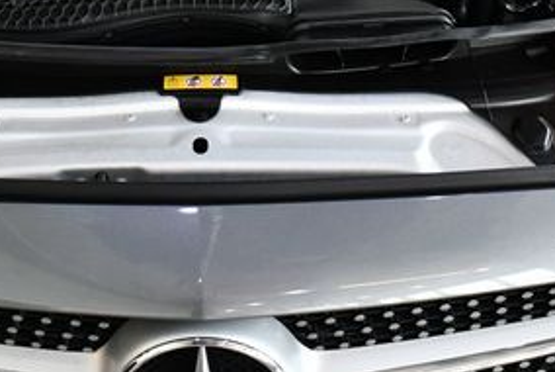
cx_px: 176
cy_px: 59
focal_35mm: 81
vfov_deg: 16.7
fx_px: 1250
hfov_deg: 24.9
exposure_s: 1/125
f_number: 3.5
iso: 800
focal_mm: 18
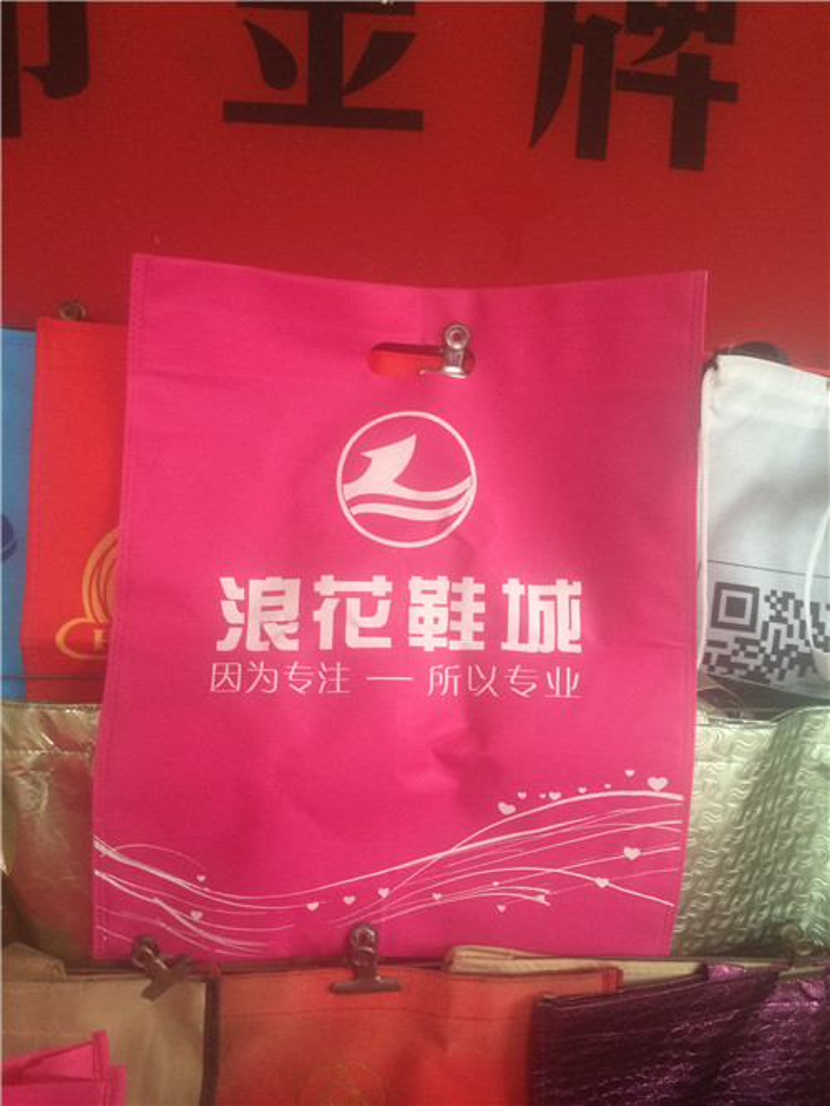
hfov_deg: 48.3
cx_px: 415
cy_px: 553
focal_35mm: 29
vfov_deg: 61.6
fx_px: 927
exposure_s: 1/33
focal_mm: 4.15
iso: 250
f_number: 2.2
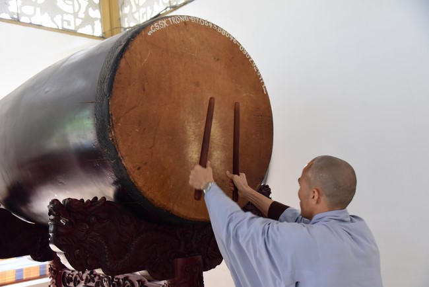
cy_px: 144
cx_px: 214
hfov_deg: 48.4
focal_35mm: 40
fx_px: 477
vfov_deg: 33.4
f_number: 5
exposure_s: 1/60
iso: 2000
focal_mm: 40
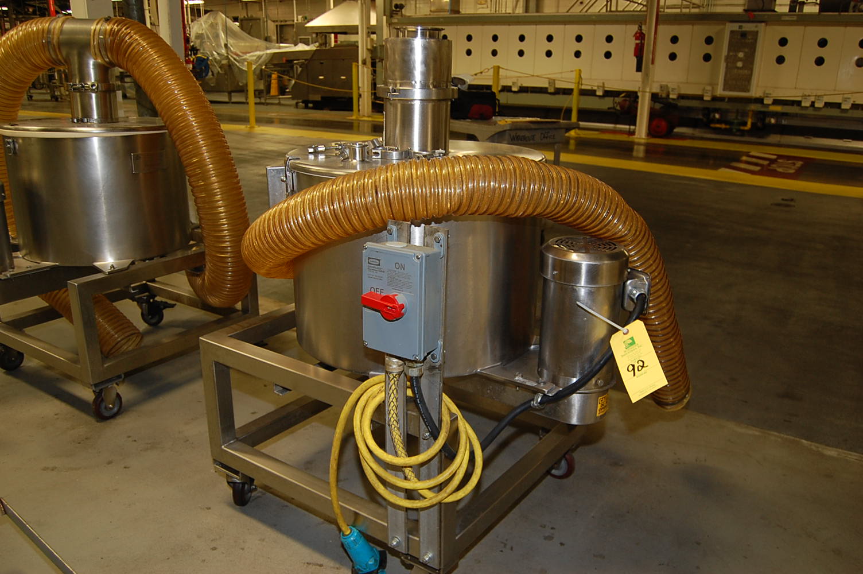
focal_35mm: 28
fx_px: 683
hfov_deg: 64.6
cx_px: 432
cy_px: 287
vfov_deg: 45.6
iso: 400
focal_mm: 19
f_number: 4
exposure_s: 1/60
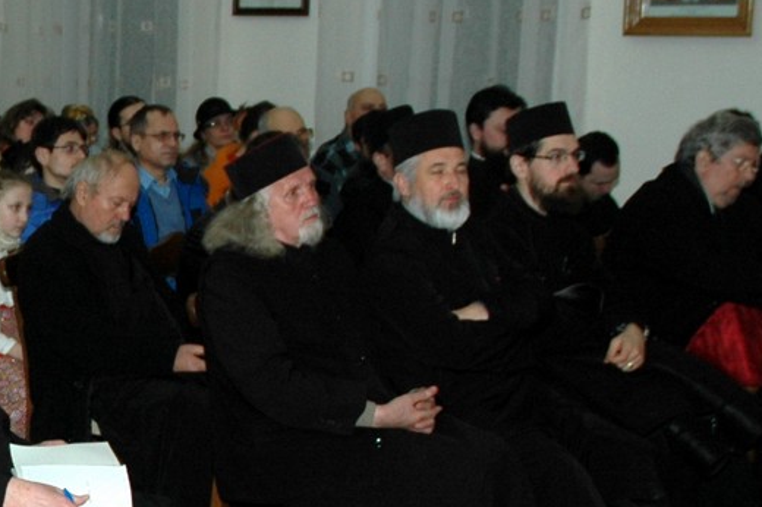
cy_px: 445
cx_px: -240
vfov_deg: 16.2
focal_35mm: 83
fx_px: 1756
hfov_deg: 21.9
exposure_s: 1/60
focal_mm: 18
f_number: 4.5
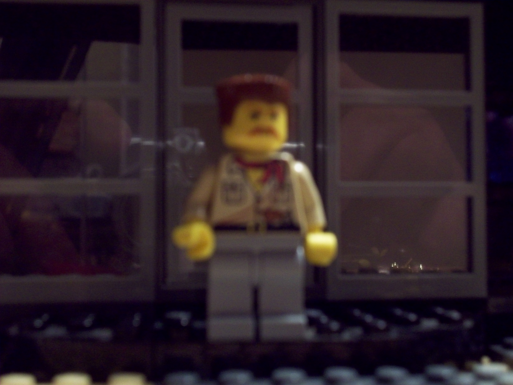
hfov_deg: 35.5
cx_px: 256
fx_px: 800
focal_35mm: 54
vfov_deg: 27.0
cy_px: 192
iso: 200
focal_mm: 9
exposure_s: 1/8
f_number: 3.4
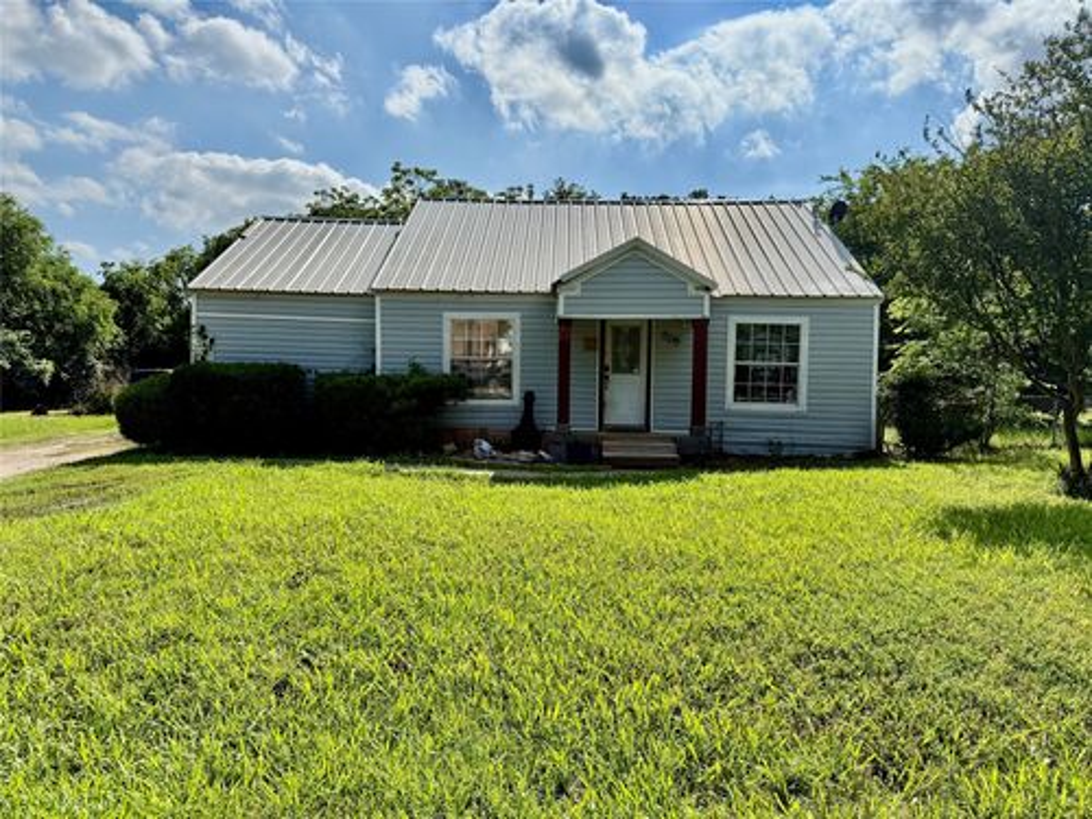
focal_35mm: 24
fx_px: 757
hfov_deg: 71.6
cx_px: 546
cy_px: 410
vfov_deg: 56.8
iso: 100
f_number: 1.78
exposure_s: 1/10309
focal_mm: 6.76
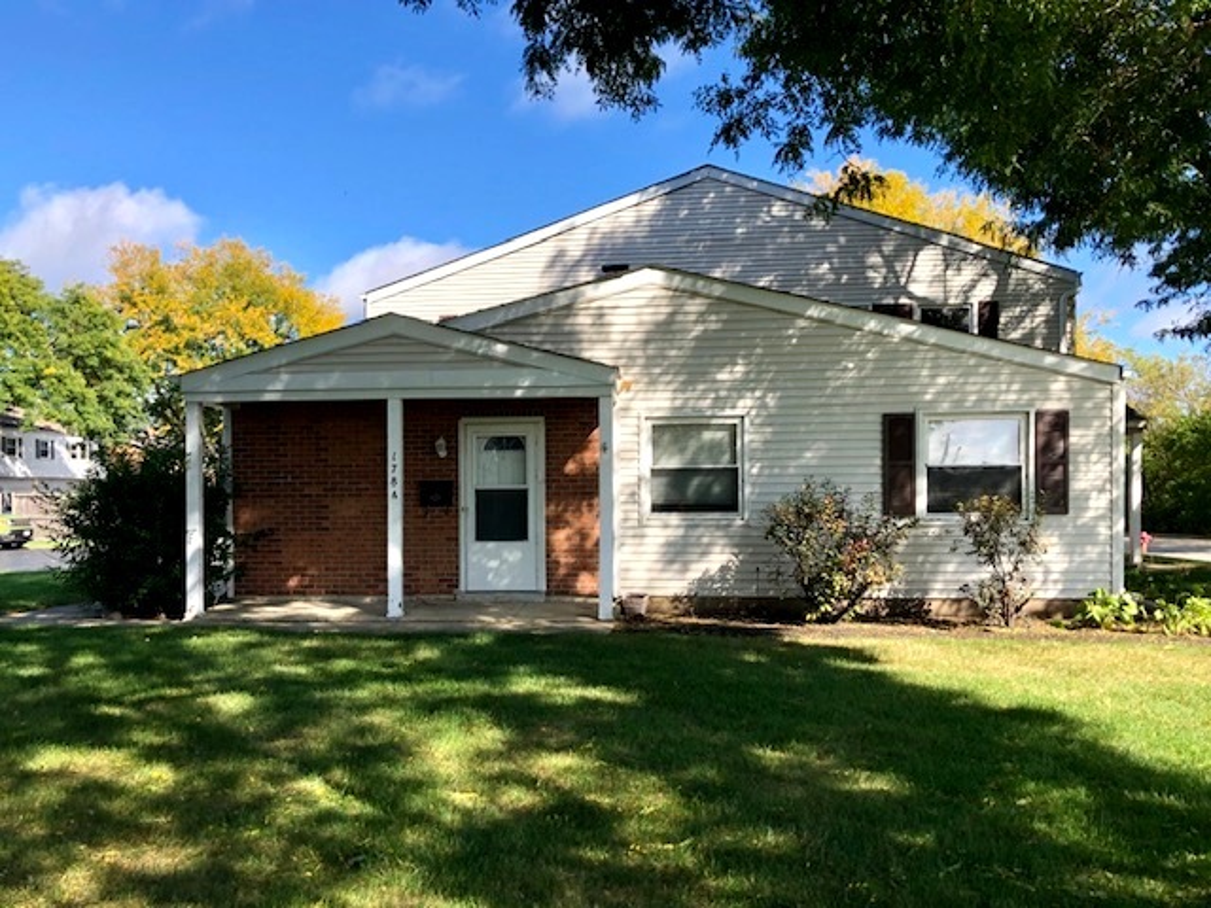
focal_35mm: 28
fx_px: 980
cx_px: 606
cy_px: 454
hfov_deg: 63.4
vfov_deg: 49.7
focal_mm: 3.99
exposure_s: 1/991
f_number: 1.8
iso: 20
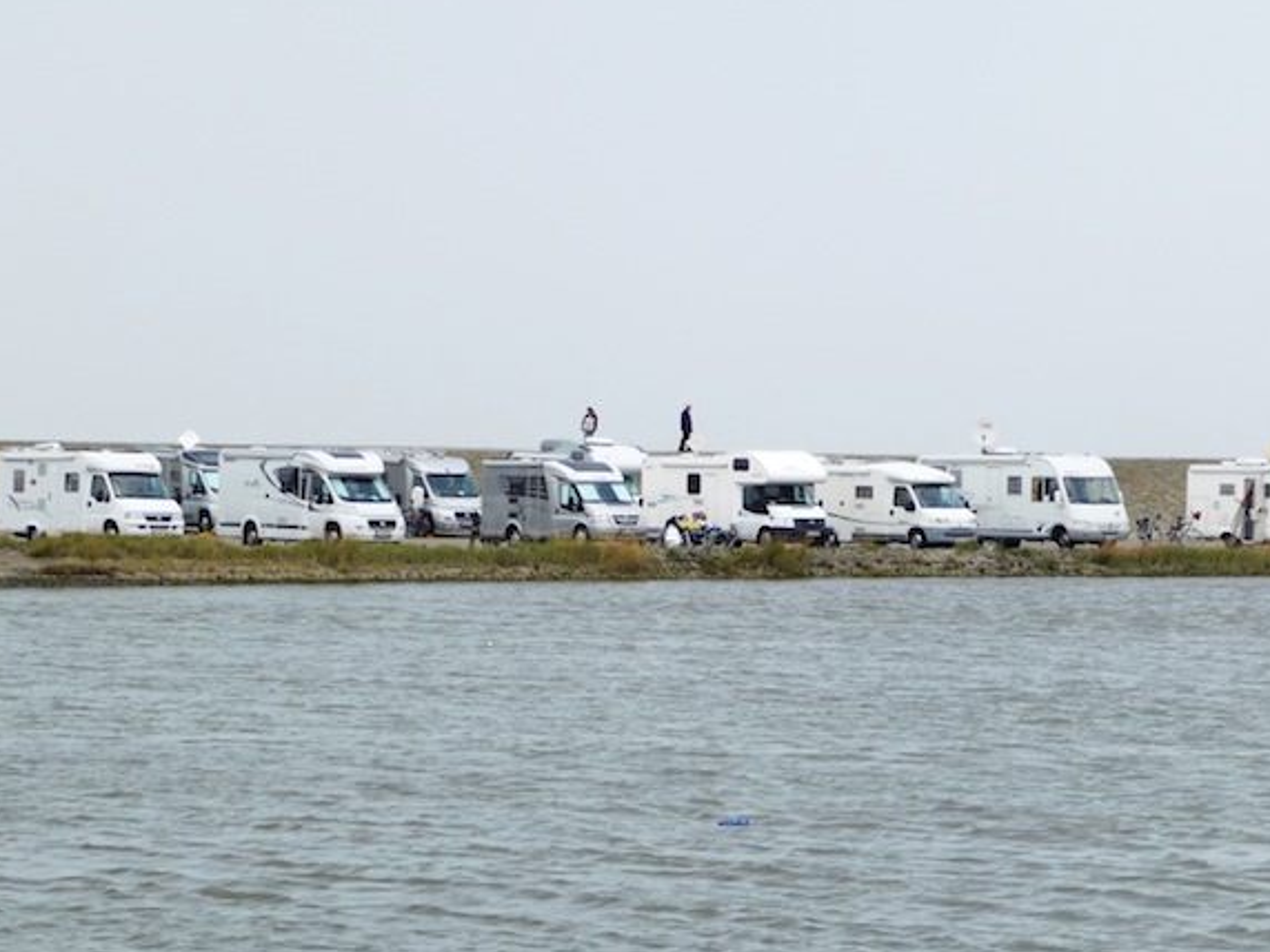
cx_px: 515
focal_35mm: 144
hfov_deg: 13.7
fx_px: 5283
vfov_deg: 10.3
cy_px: 601
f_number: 4.7
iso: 100
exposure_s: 1/320
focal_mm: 17.5
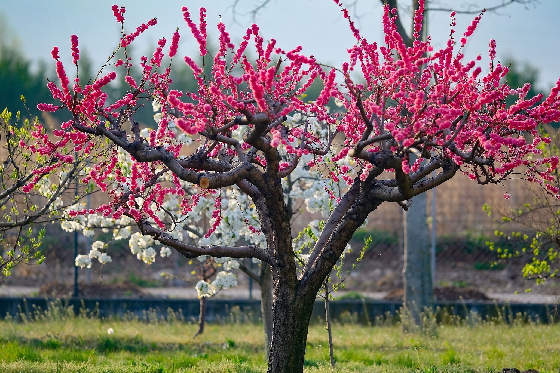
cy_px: 183
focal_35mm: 350
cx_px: 292
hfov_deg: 5.9
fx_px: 5444
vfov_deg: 3.9
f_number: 2
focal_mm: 200
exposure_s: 1/1600
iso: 200
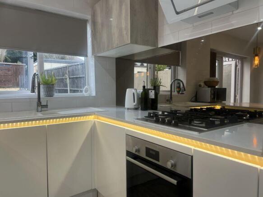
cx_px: 132
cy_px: 98
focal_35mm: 26
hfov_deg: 67.3
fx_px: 197
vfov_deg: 53.0
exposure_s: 1/100
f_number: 1.5
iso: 64
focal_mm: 5.7
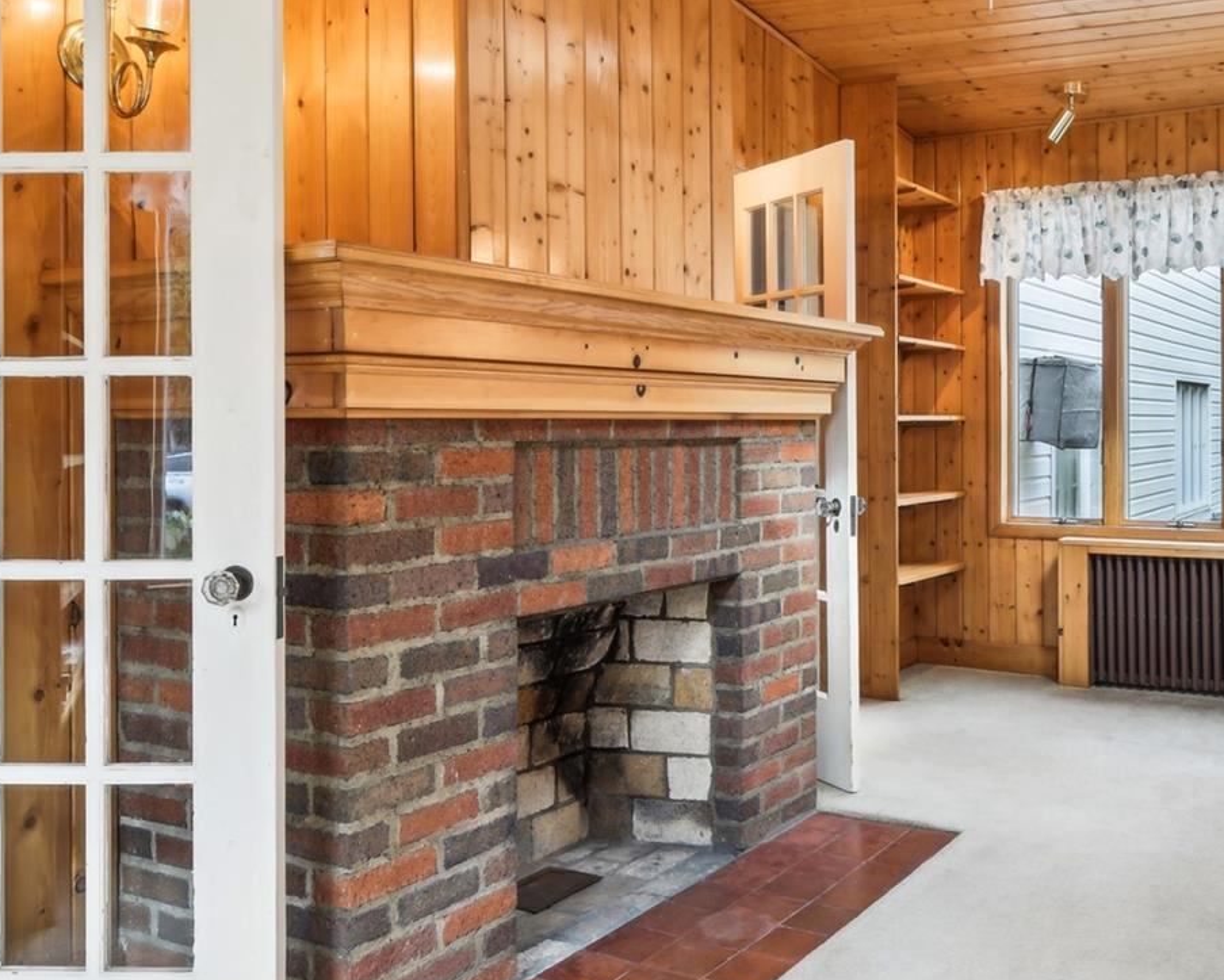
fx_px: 1232
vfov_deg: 43.3
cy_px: 423
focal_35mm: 34
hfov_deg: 51.5
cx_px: 846
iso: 320
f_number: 8
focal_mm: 16
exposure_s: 1/25
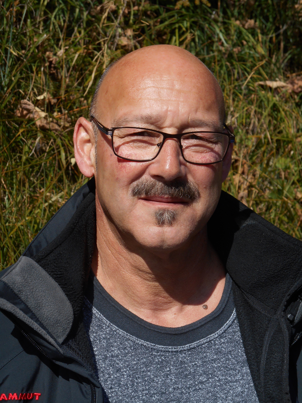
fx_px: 1221
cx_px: 151
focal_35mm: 105
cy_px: 202
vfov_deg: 18.7
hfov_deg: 14.1
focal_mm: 18.8
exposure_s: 1/400
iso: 80
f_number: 5.1
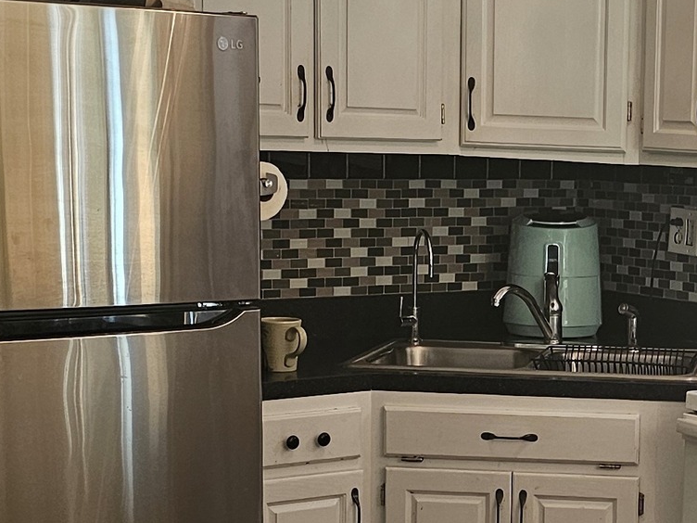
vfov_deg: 15.6
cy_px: 437
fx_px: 1893
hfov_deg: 20.3
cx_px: 676
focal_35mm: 94
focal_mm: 6.3
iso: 125
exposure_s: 1/120
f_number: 1.7
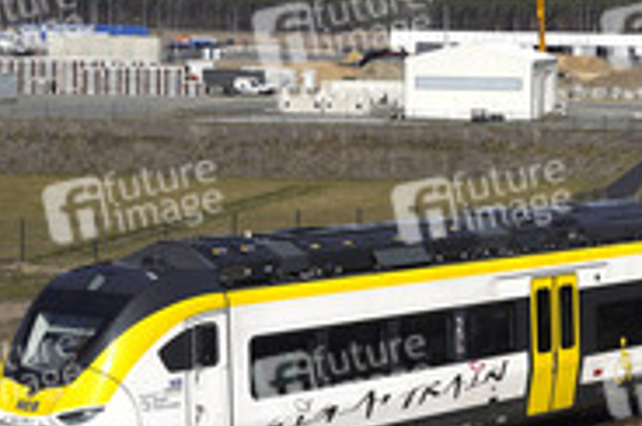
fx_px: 2314
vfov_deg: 10.5
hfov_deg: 15.3
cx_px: 738
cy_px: 115
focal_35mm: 130
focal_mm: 53
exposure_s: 1/1000
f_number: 8
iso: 100
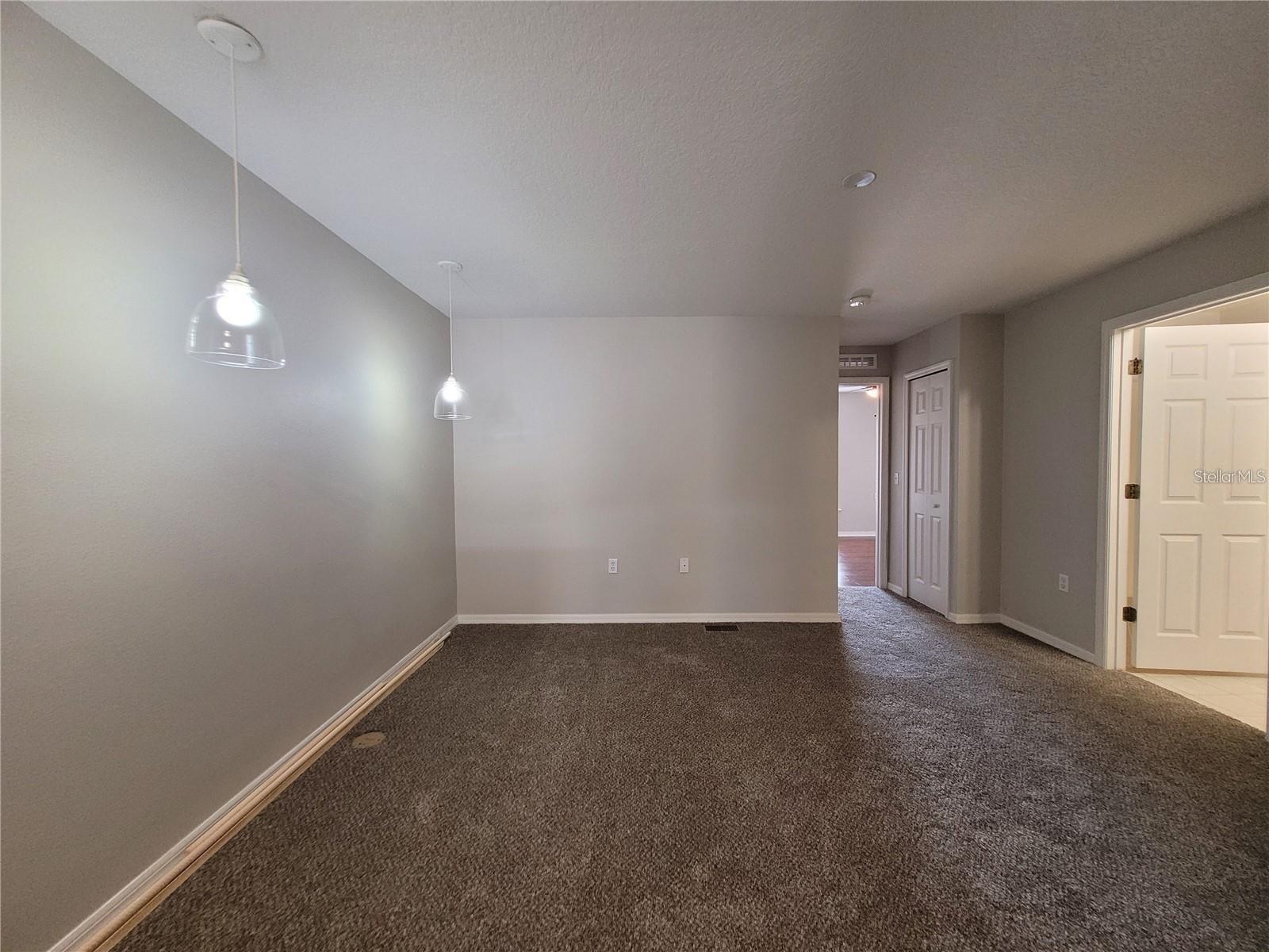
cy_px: 476
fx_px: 477
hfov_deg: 106.2
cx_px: 634
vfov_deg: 89.9
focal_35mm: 13
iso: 320
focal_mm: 1.74
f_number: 2.2
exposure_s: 1/40
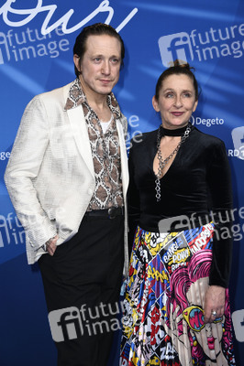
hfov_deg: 16.0
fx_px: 866
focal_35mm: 85
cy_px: 183
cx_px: 122
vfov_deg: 23.9
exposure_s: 1/250
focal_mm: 85
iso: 800
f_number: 5.6
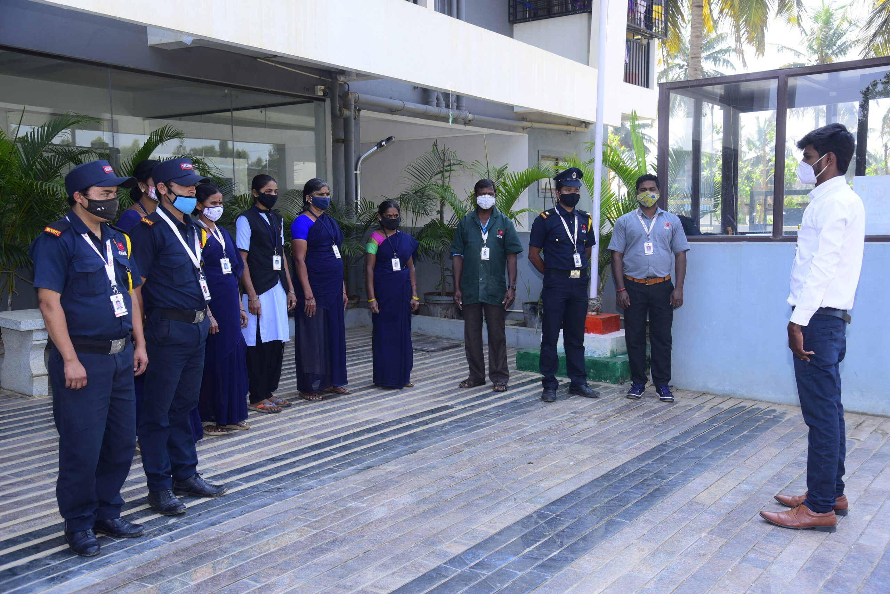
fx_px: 940
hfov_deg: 50.7
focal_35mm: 38
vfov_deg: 35.1
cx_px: 445
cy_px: 297
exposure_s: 1/160
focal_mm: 38
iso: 200
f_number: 4.5
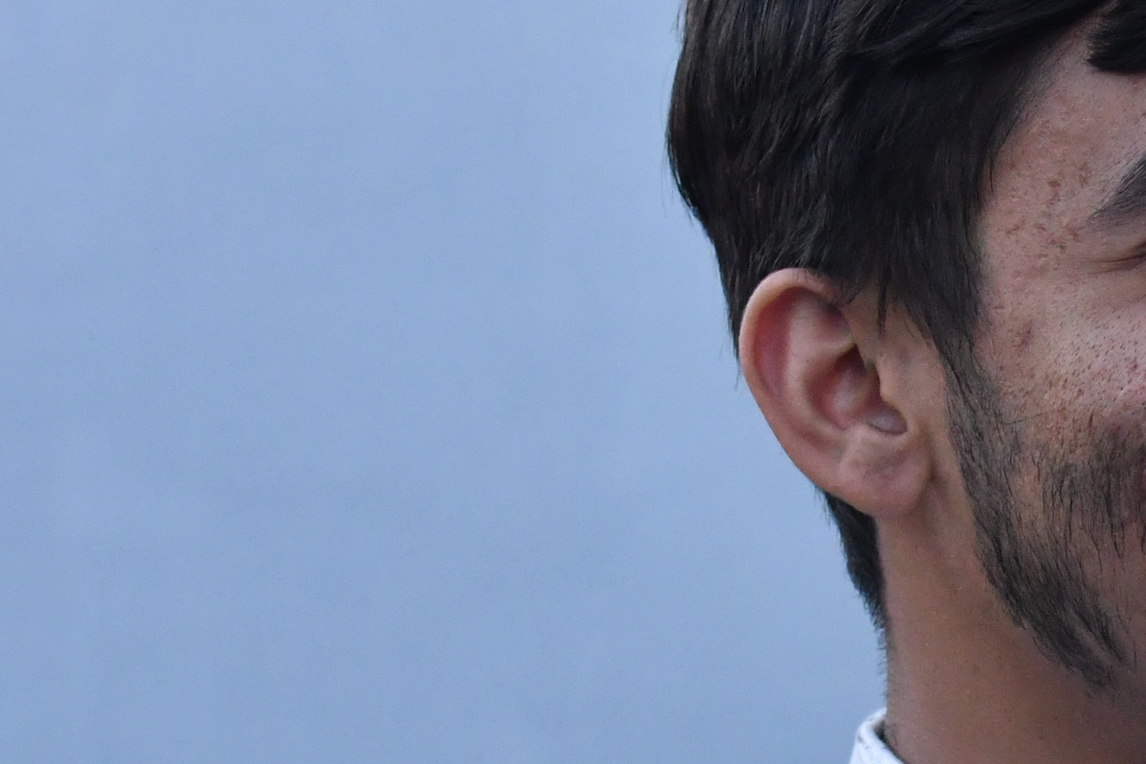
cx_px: 1256
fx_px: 4966
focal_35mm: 156
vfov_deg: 8.8
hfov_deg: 12.9
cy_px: 596
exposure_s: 1/100
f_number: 6.3
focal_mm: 34
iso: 2000
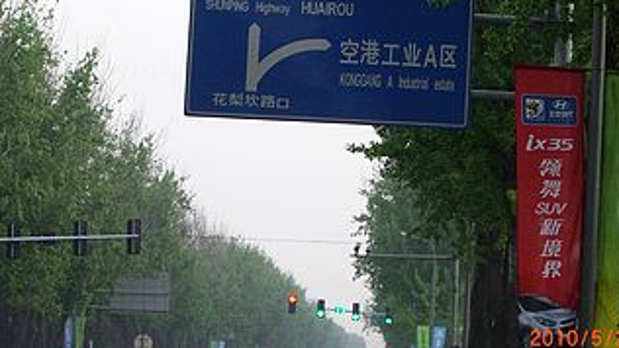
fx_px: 2578
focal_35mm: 157
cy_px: 106
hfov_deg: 13.7
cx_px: 357
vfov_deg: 7.7
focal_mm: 18.6
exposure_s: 1/160
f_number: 5.2
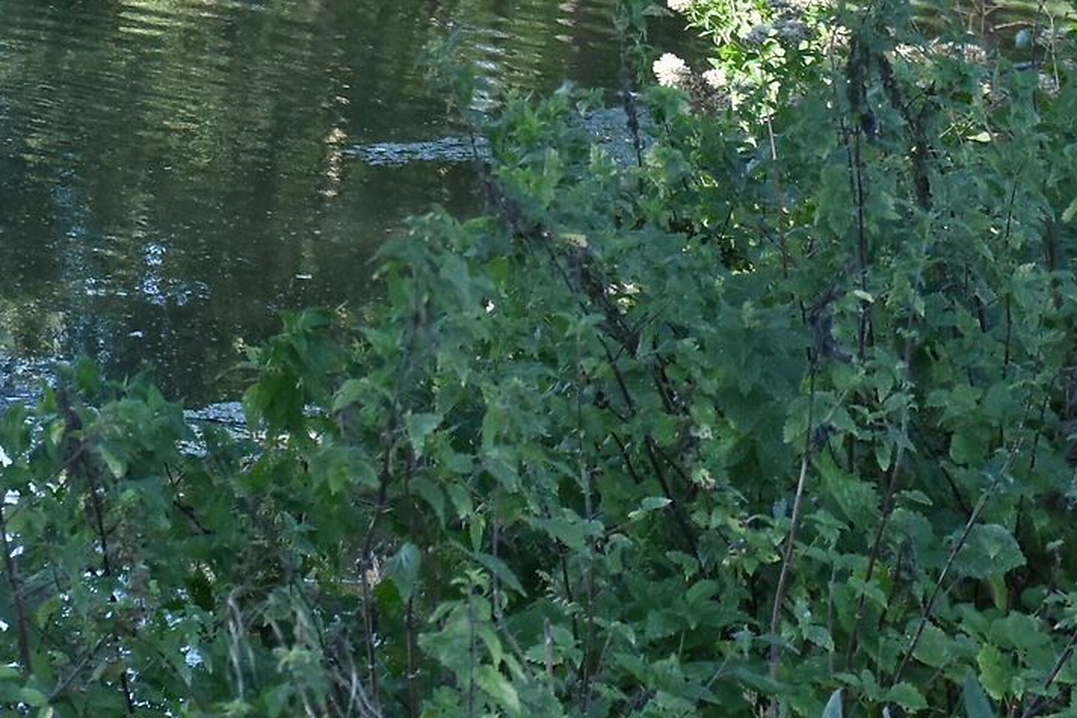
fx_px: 6340
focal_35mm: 212
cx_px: 145
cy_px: -299
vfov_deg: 6.4
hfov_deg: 9.7
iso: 800
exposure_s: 1/320
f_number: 8
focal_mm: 42
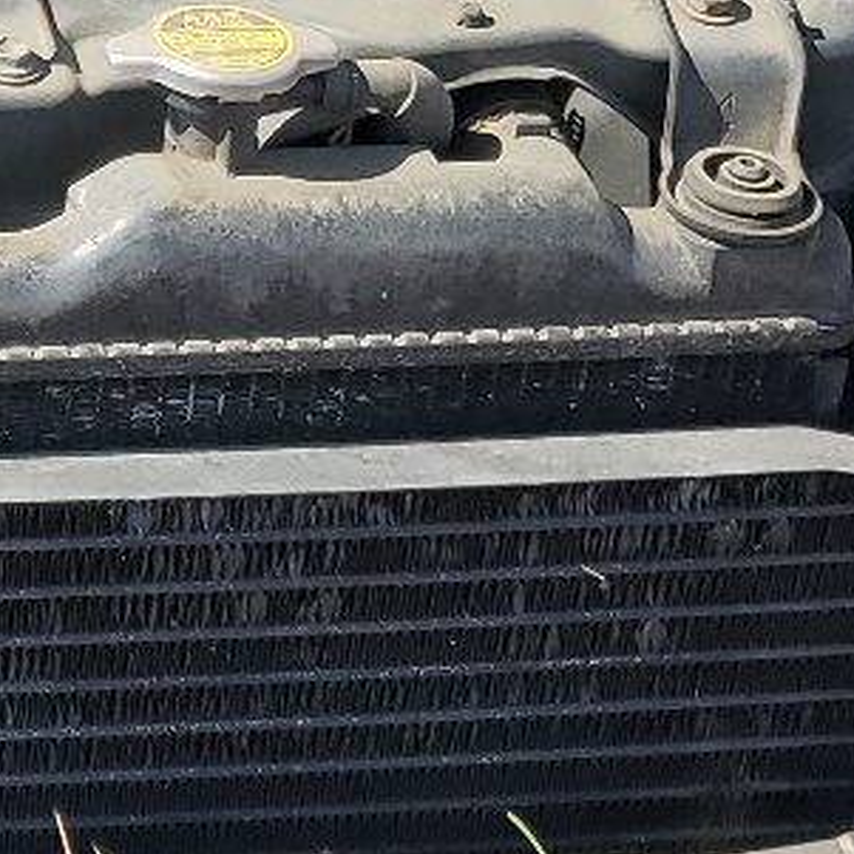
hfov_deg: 13.3
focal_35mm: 122
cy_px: 65
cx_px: -508
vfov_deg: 14.1
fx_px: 3405
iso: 50
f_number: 1.5
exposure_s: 1/2000
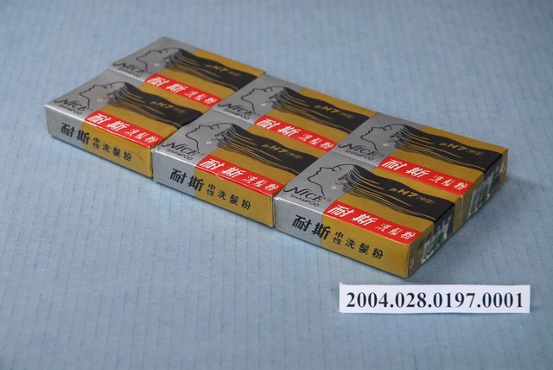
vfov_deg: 13.1
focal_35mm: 105
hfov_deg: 19.4
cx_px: 276
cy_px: 185
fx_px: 1614
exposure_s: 1/160
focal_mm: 70
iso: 100
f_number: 8
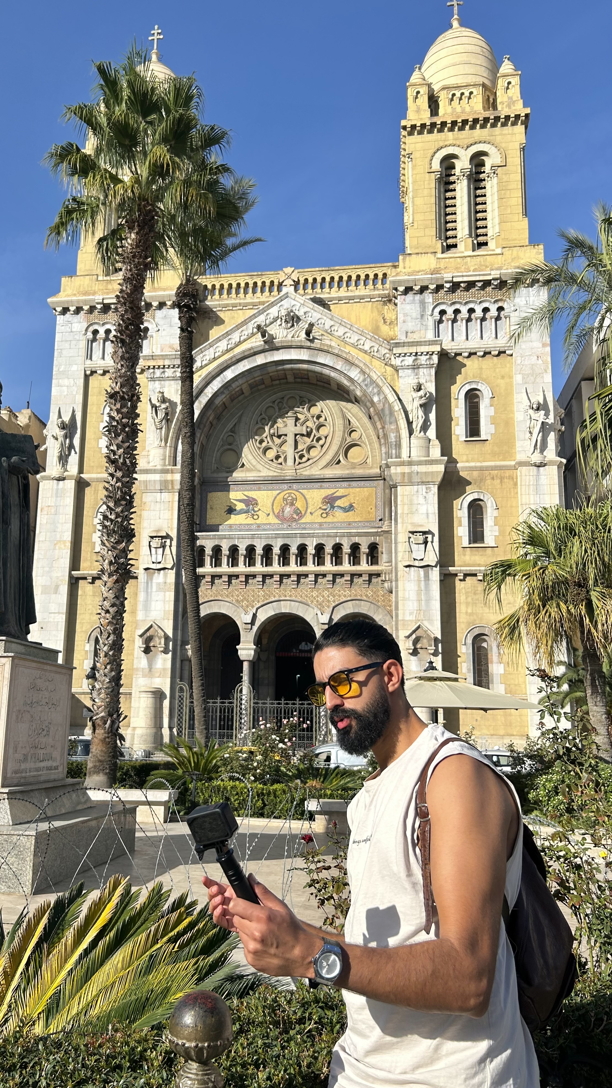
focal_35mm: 29
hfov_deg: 40.1
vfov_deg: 66.1
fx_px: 837
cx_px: 254
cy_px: 546
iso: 50
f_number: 1.5
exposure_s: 1/5319
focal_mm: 5.7
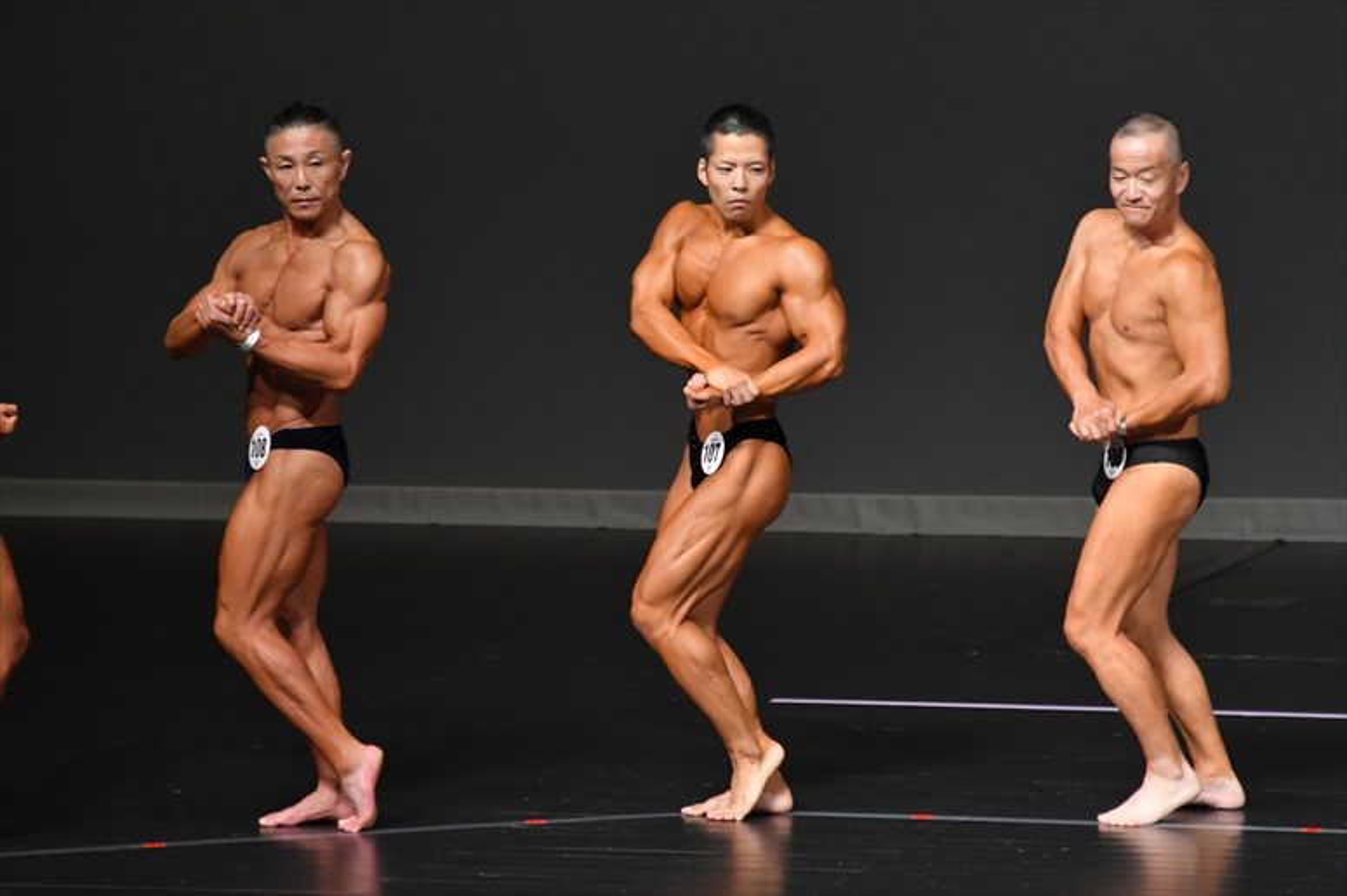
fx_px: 12903
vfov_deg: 4.0
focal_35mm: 345
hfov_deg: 6.0
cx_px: 674
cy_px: 448
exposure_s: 1/400
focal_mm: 230
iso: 4000
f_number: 5.6
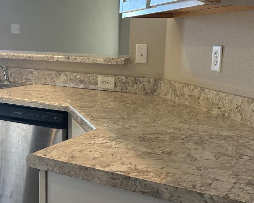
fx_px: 376
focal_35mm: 50
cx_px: 69
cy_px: 113
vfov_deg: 30.2
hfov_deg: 36.6
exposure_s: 1/60
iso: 160
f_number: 1.78
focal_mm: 6.86
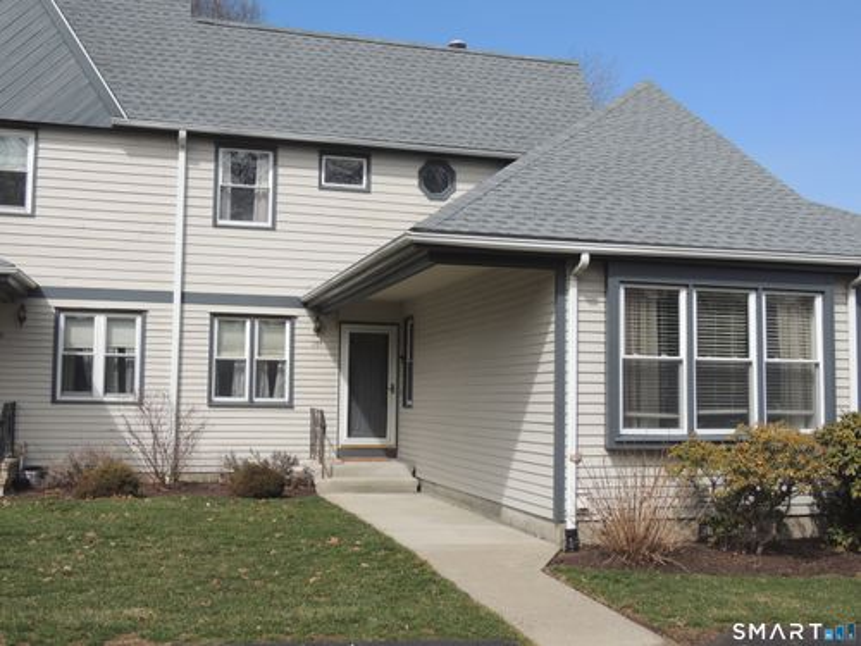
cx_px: 430
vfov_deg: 36.0
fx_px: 995
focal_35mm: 40
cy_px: 323
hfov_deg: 46.8
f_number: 3.3
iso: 100
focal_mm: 7.1
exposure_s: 1/1250
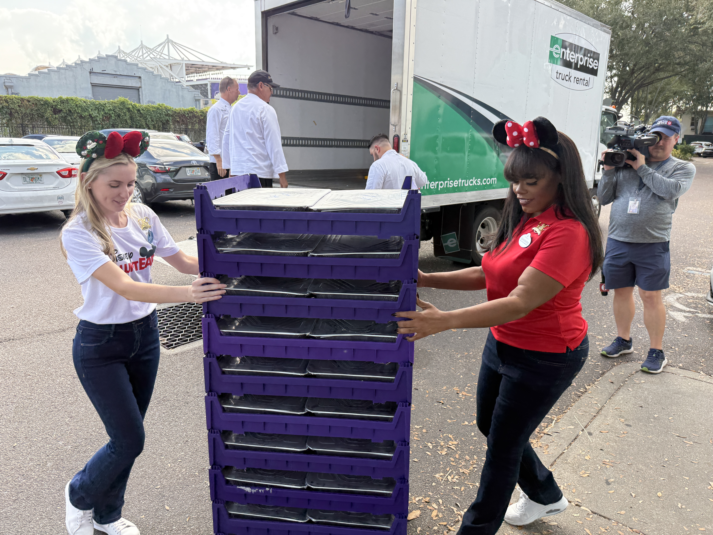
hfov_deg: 71.6
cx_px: 356
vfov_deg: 56.8
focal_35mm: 24
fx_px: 494
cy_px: 268
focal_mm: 6.76
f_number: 1.78
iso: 100
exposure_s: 1/649
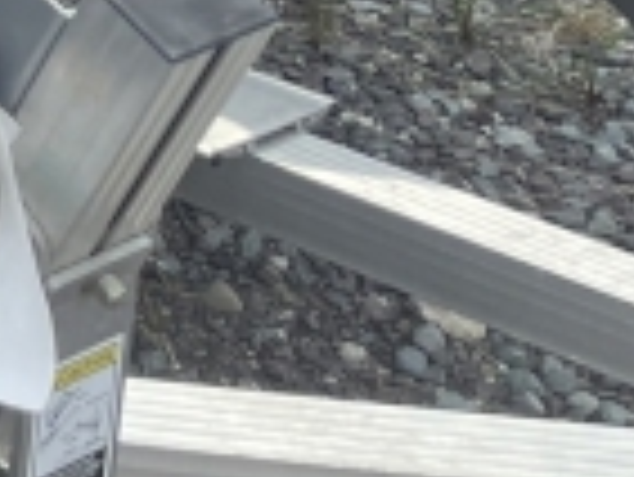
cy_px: -752
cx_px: -1021
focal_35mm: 147
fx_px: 2695
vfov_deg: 8.9
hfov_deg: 10.8
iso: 32
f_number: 1.6
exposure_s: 1/2506
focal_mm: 4.2
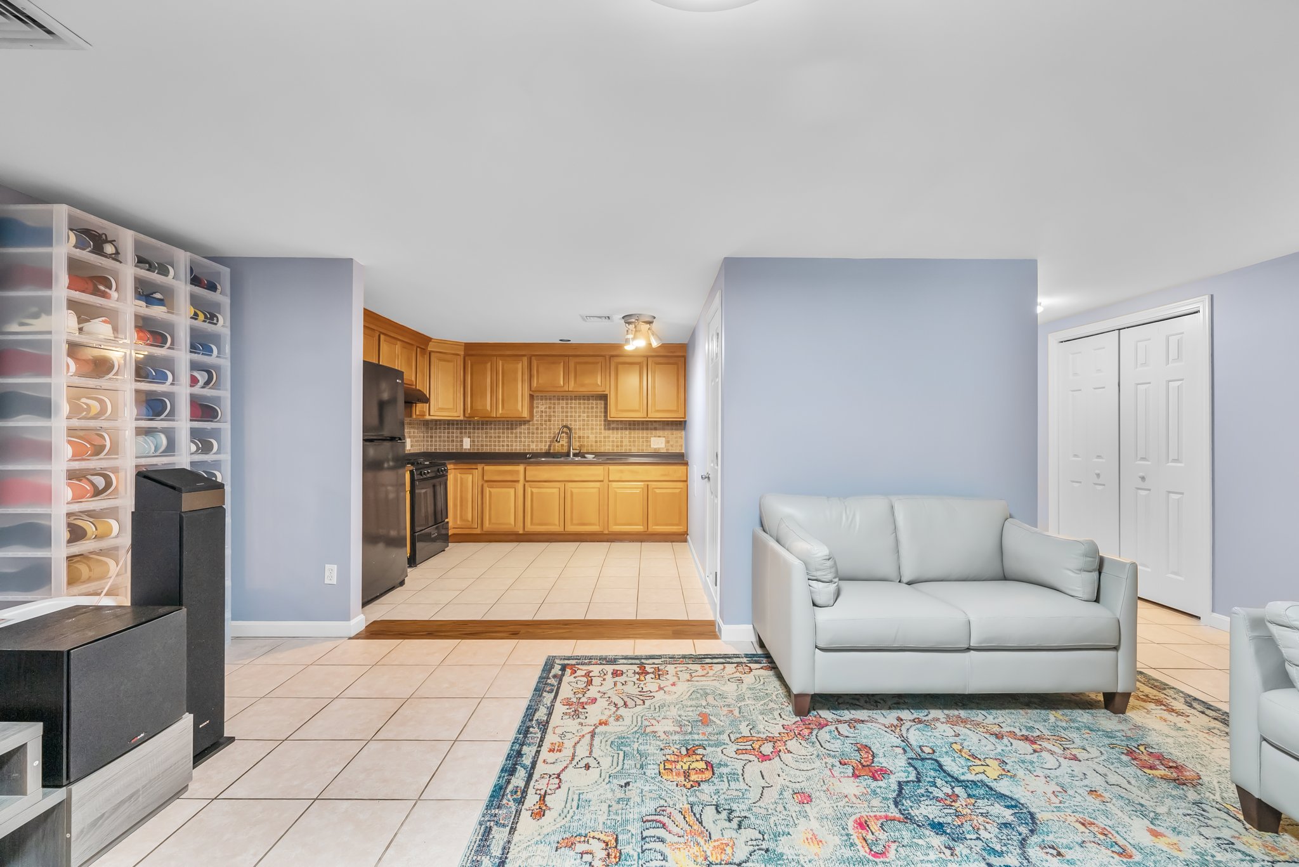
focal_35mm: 14
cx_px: 650
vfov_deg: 81.3
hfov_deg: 104.2
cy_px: 434
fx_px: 505
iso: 800
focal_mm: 14
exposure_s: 1/6
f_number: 8
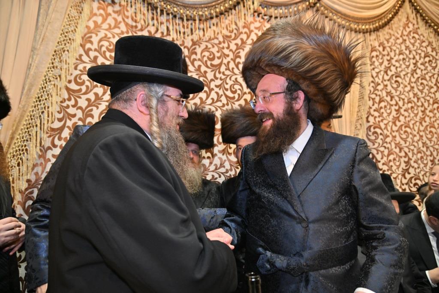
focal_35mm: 24
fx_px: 293
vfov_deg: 53.1
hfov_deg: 73.7
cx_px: 220
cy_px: 146
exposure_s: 1/200
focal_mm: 24
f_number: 4
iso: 500
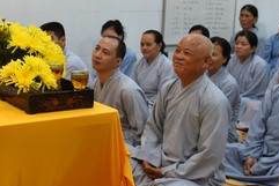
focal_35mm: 81
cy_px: 57
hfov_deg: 24.7
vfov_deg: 16.8
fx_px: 628
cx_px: 60
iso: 400
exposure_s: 1/60
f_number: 4
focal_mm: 30
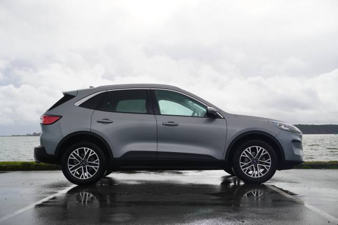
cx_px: 169
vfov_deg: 31.9
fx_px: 394
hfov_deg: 46.4
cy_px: 112
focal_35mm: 42
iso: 100
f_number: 8
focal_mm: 28
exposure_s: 1/100
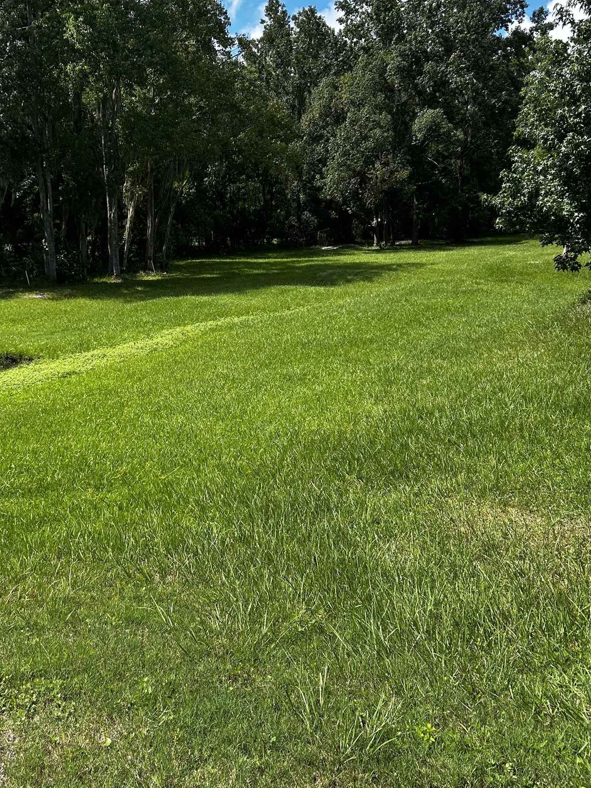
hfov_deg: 38.2
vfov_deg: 49.9
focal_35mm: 37
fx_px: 842
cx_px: 199
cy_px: 331
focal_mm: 5.7
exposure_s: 1/2513
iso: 50
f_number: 1.5
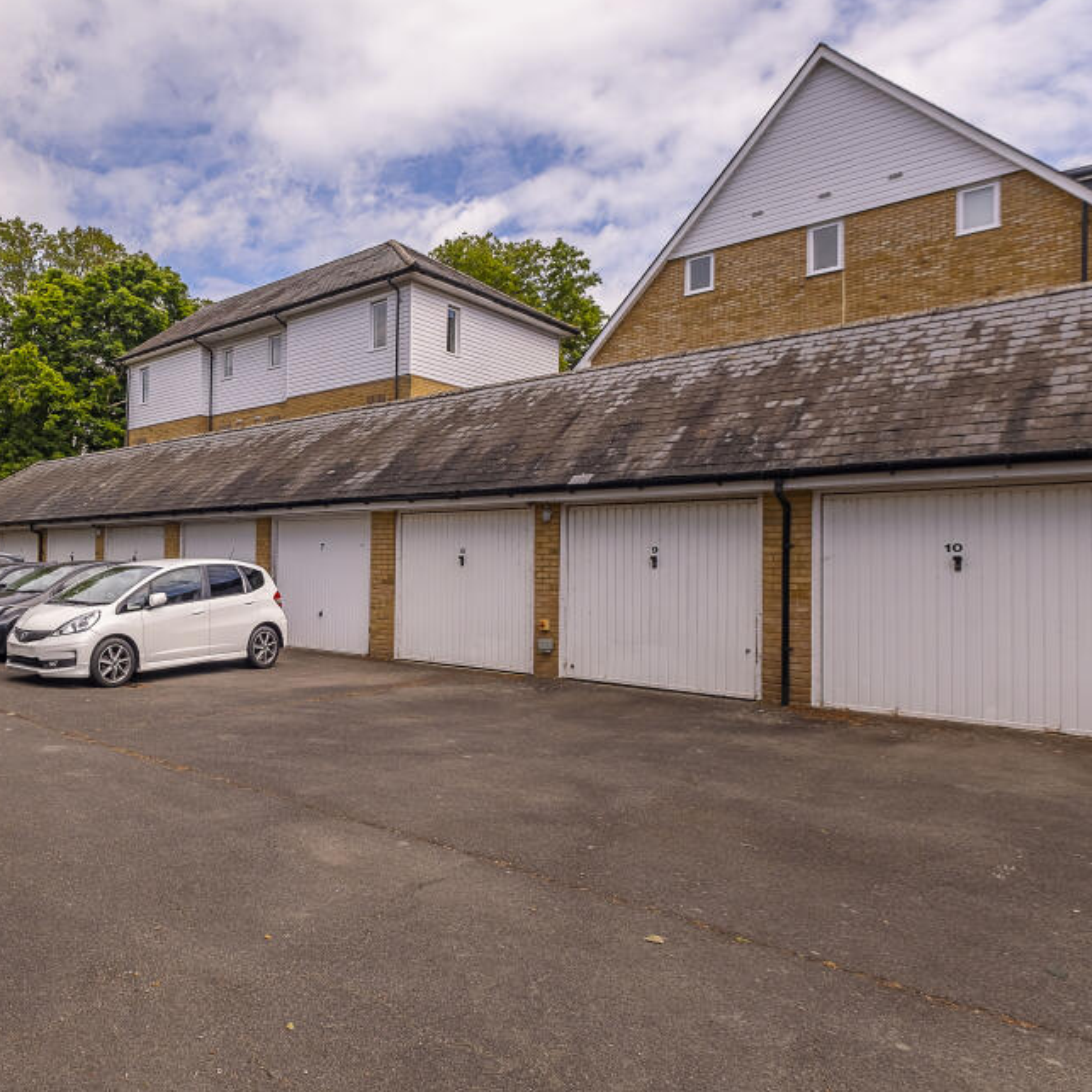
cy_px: 548
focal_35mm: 23
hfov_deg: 62.7
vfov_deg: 67.3
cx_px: 251
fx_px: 821
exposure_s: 1/640
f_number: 7.1
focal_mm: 11
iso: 320
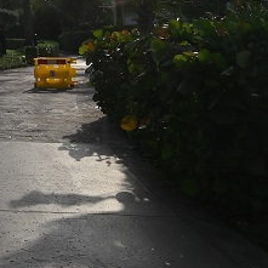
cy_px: -88
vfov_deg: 22.2
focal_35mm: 69
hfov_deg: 20.8
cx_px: -147
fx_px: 604
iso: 100
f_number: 9
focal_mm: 12
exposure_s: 1/640
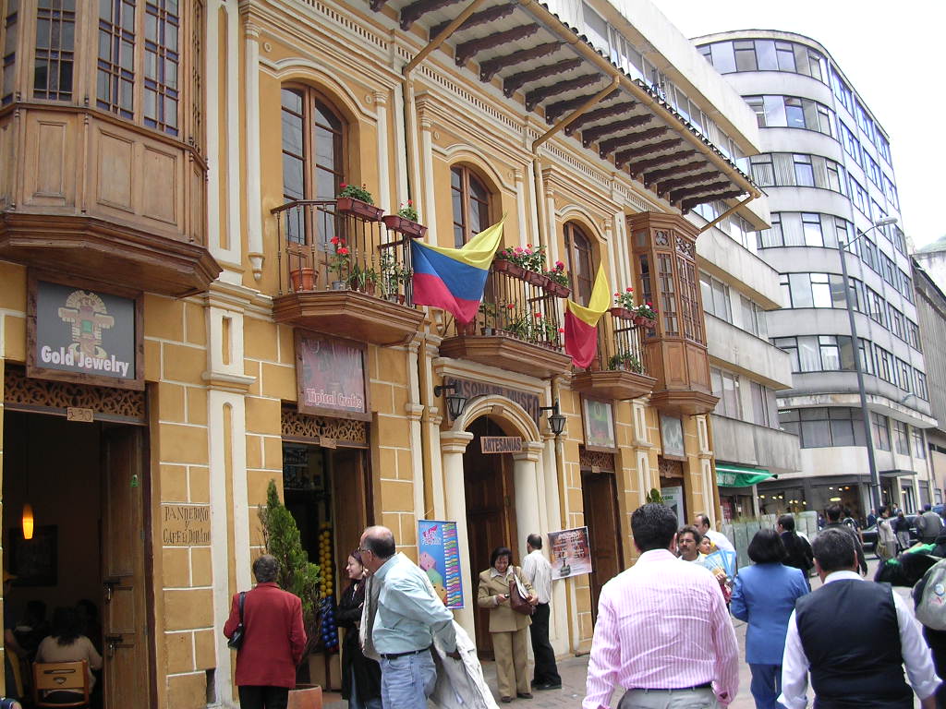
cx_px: 473
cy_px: 354
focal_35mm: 38
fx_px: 1038
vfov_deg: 37.7
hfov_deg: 49.0
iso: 100
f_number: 2.8
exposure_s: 1/106
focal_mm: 5.8
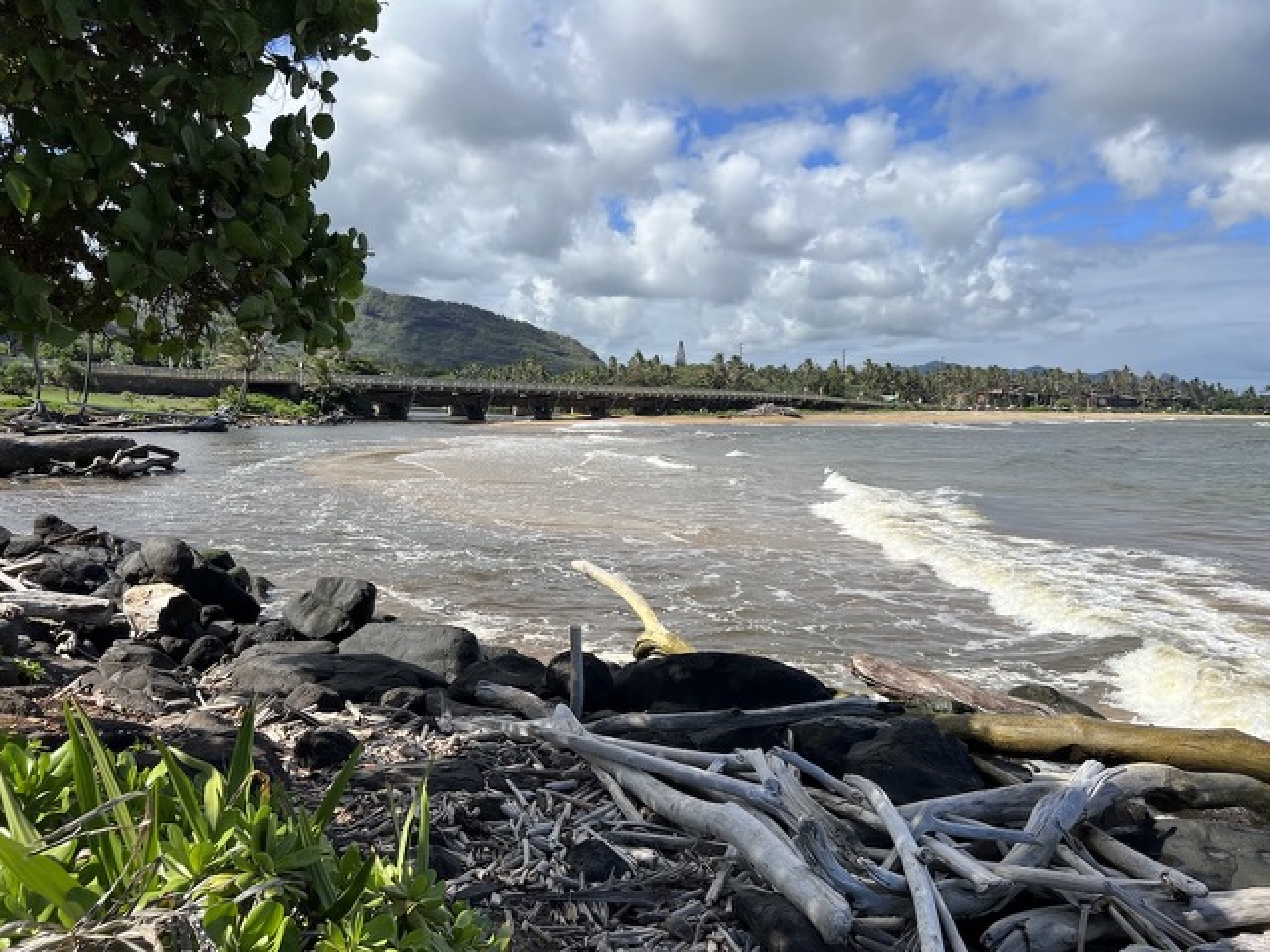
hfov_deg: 67.3
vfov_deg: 53.1
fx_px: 954
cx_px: 635
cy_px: 476
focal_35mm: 26
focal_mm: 5.7
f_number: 1.5
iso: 50
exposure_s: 1/5319
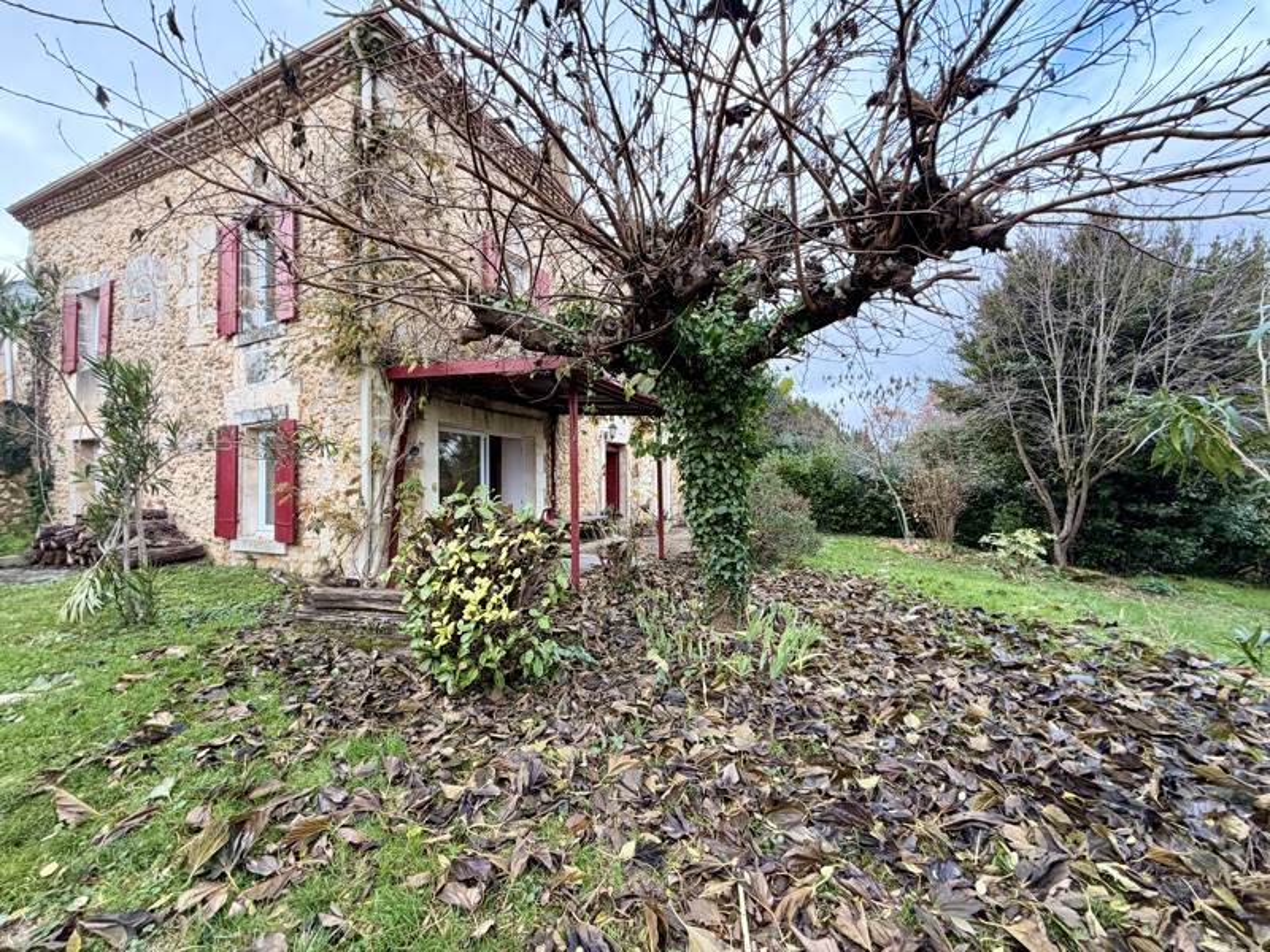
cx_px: 635
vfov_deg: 85.7
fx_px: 514
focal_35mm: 14
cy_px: 476
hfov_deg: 102.1
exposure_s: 1/121
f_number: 2.2
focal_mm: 2.22
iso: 100
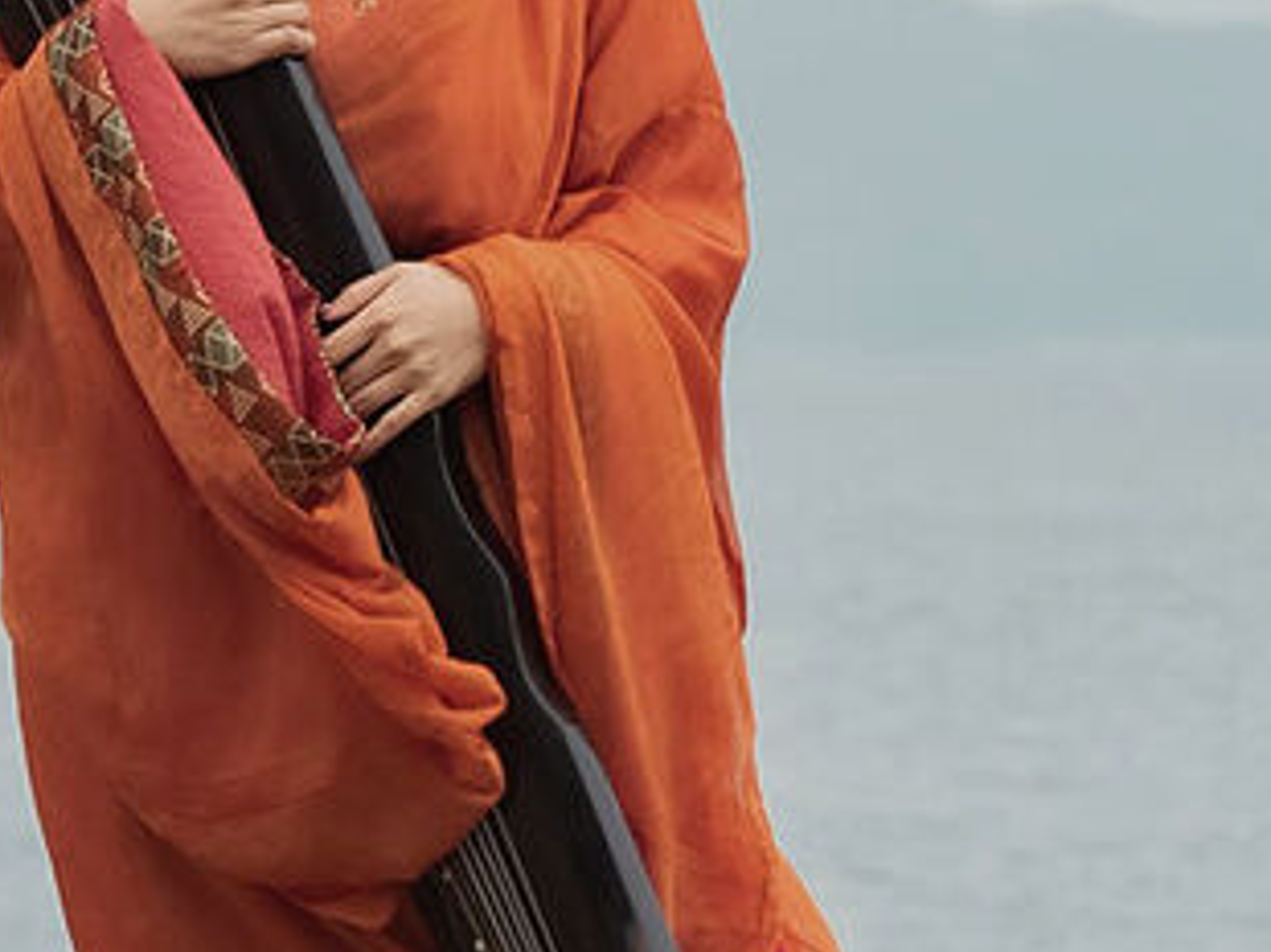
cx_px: 422
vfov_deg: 4.3
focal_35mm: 342
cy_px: 1085
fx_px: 12548
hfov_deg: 5.8
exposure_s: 1/800
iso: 250
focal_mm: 70
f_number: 4
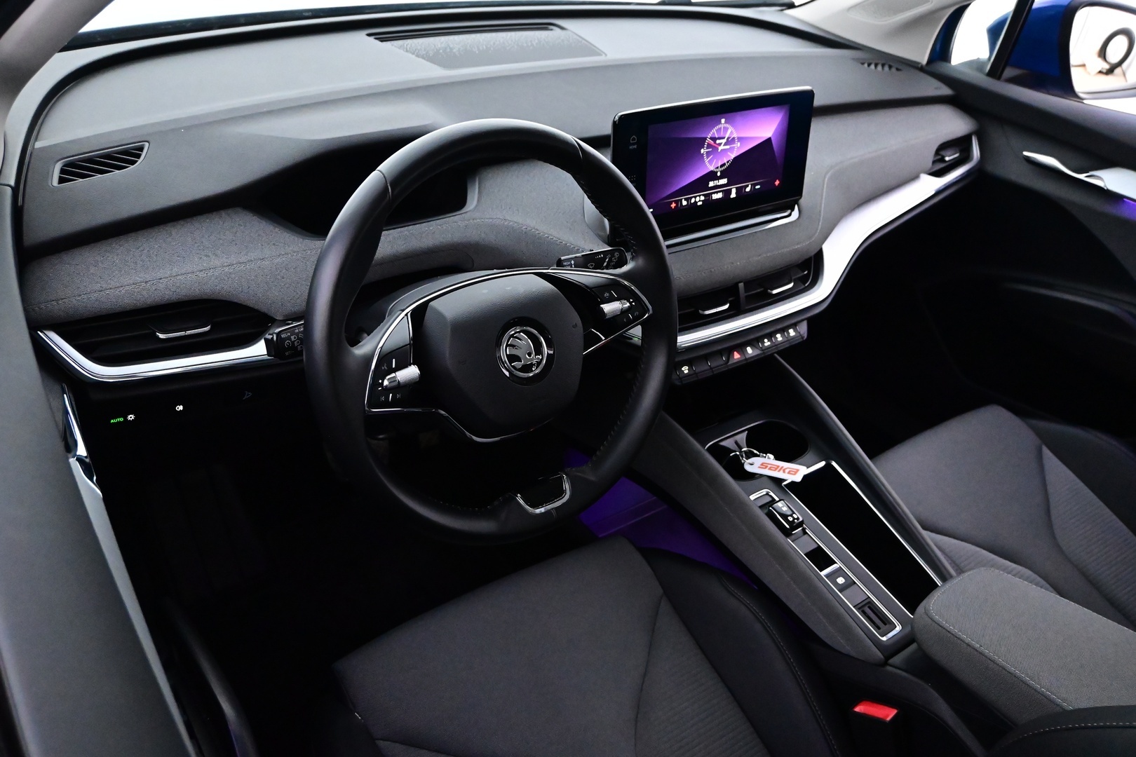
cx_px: 568
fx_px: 923
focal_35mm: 29
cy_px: 378
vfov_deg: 44.6
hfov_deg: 63.2
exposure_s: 1/50
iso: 6400
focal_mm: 19.5
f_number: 3.8
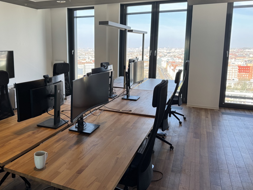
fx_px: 219
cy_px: 79
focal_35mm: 30
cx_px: 95
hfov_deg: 59.2
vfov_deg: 46.6
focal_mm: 6.76
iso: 64
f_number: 1.78
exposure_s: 1/178
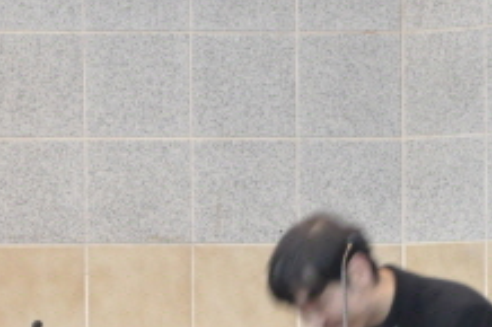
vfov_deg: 3.8
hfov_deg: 5.7
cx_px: 596
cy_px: 387
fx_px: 4957
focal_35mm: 363
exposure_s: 1/25
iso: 1600
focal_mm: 66
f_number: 5.3
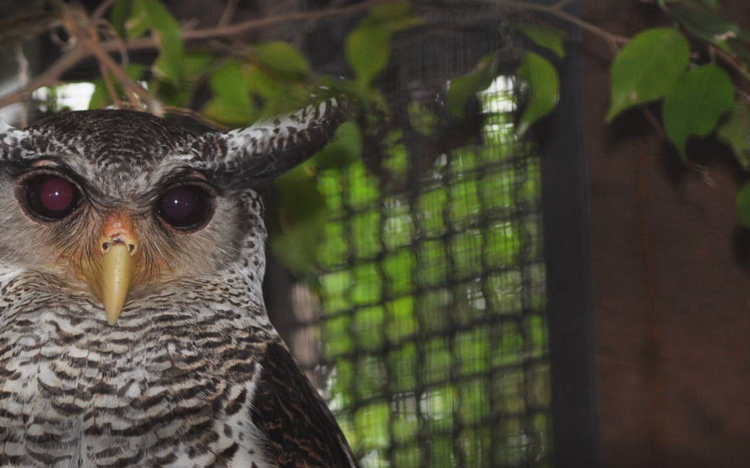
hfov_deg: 10.7
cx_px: 188
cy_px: 355
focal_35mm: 196
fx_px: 4005
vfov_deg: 6.7
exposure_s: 1/125
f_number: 4.5
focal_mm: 70
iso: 450
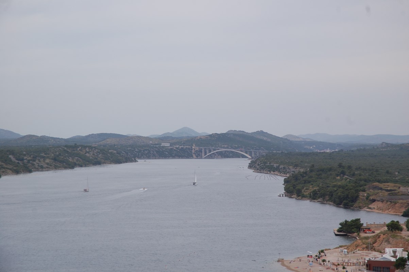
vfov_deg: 13.0
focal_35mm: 105
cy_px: 136
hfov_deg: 19.5
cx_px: 204
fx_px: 1192
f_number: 7.1
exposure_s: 1/800
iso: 200
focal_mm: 70
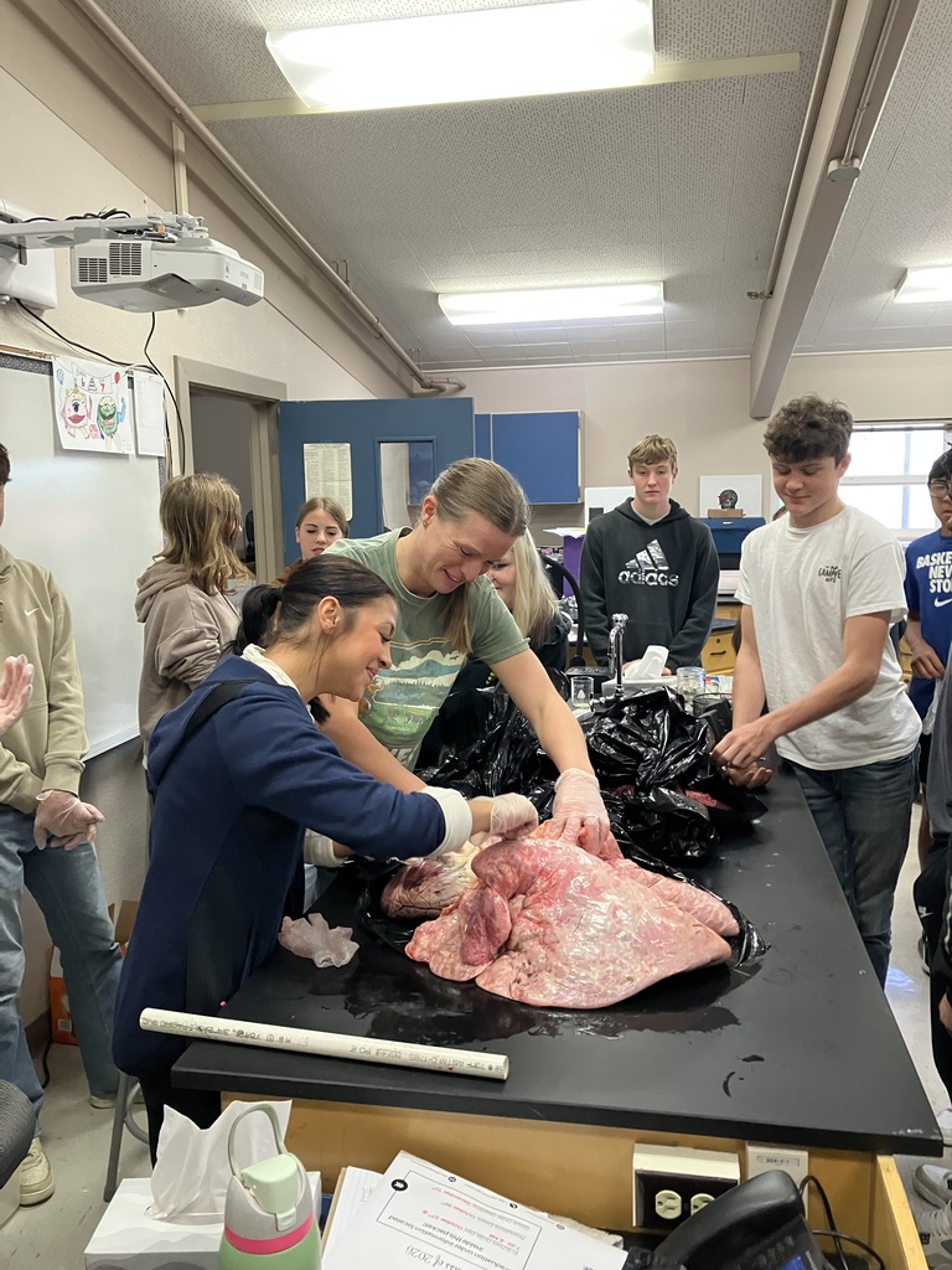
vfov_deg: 63.4
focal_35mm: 28
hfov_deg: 49.7
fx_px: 1027
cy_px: 635
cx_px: 476
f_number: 1.8
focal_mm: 3.99
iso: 200
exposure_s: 1/60
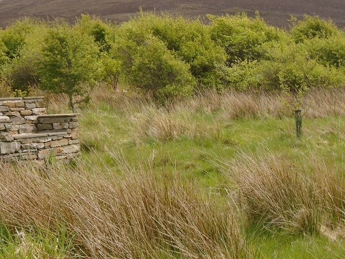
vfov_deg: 11.8
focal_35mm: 125
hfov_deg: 15.8
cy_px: 93
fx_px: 1246
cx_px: 152
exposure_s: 1/320
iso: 100
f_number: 5.1
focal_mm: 16.4
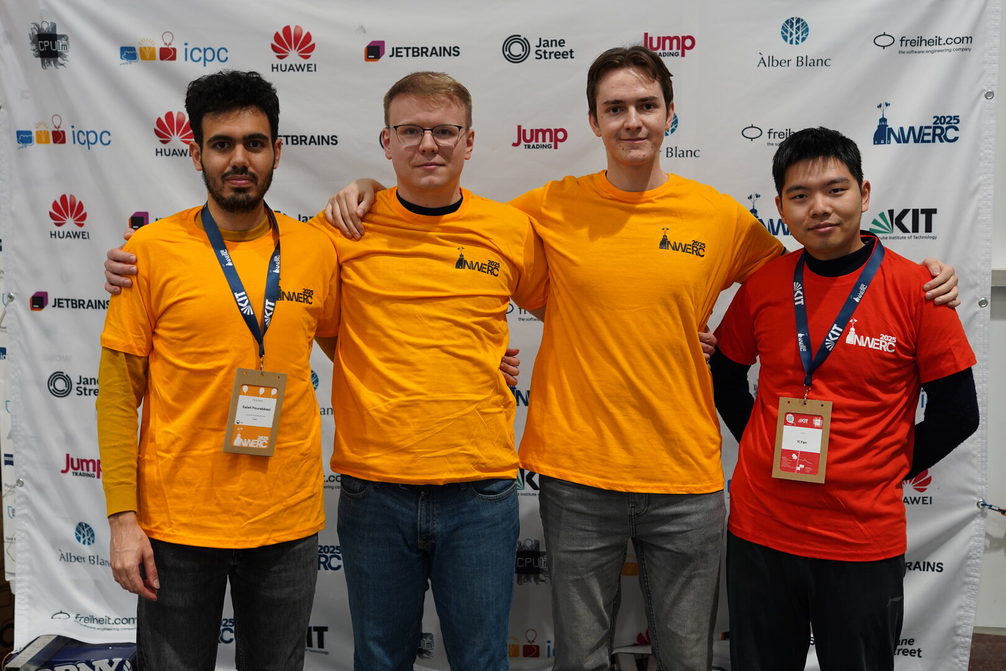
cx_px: 503
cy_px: 336
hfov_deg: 39.6
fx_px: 1397
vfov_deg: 27.0
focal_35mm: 50
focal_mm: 50
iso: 640
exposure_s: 1/60
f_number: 2.8
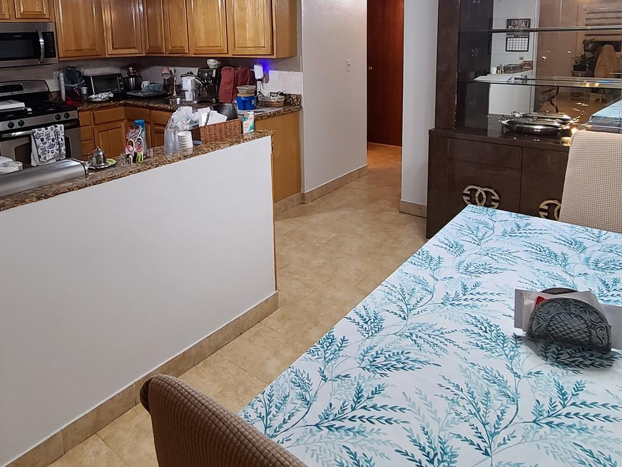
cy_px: 101
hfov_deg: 68.6
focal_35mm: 25
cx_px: 244
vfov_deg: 51.8
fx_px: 449
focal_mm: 2.2
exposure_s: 1/60
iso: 200
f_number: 2.2
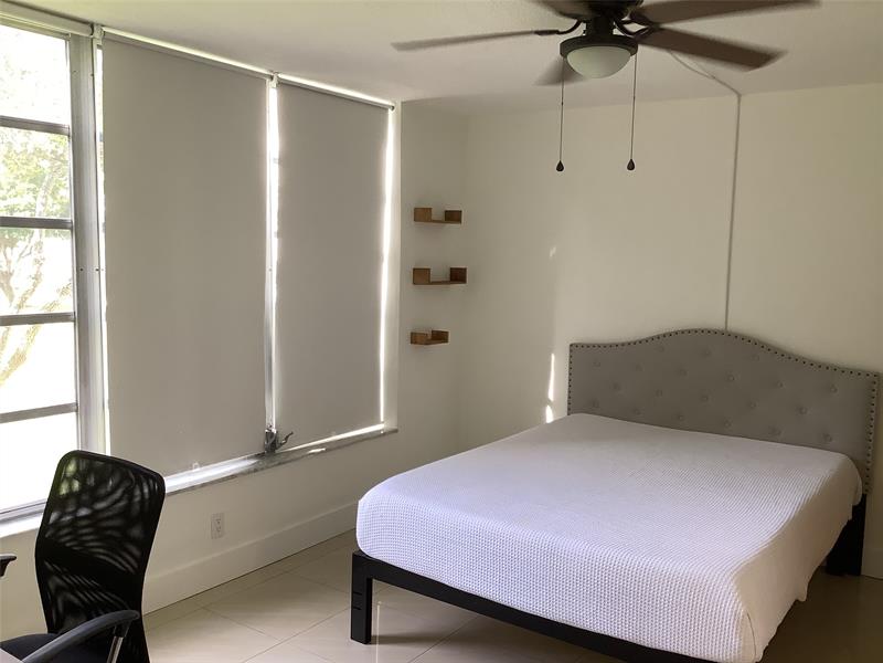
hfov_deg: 58.4
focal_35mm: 31
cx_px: 442
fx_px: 791
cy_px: 332
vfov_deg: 45.4
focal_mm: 3.3
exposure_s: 1/60
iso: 80
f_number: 2.4
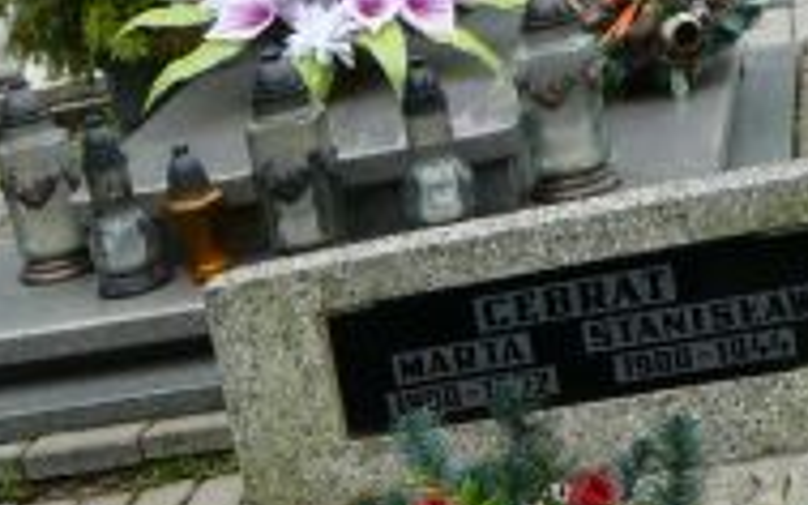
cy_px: 980
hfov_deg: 22.0
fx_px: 2069
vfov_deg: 12.4
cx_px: 308
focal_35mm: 94
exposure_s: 1/125
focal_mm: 7.4
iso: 100
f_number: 3.6
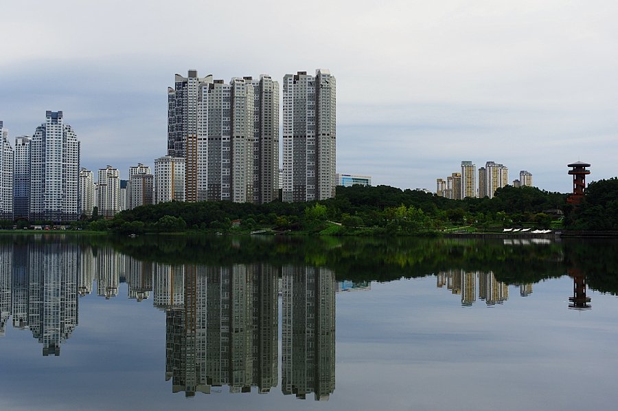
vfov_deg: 25.9
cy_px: 206
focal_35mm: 52
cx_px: 309
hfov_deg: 38.2
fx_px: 892
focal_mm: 35
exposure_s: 1/1000
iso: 100
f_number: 4.5
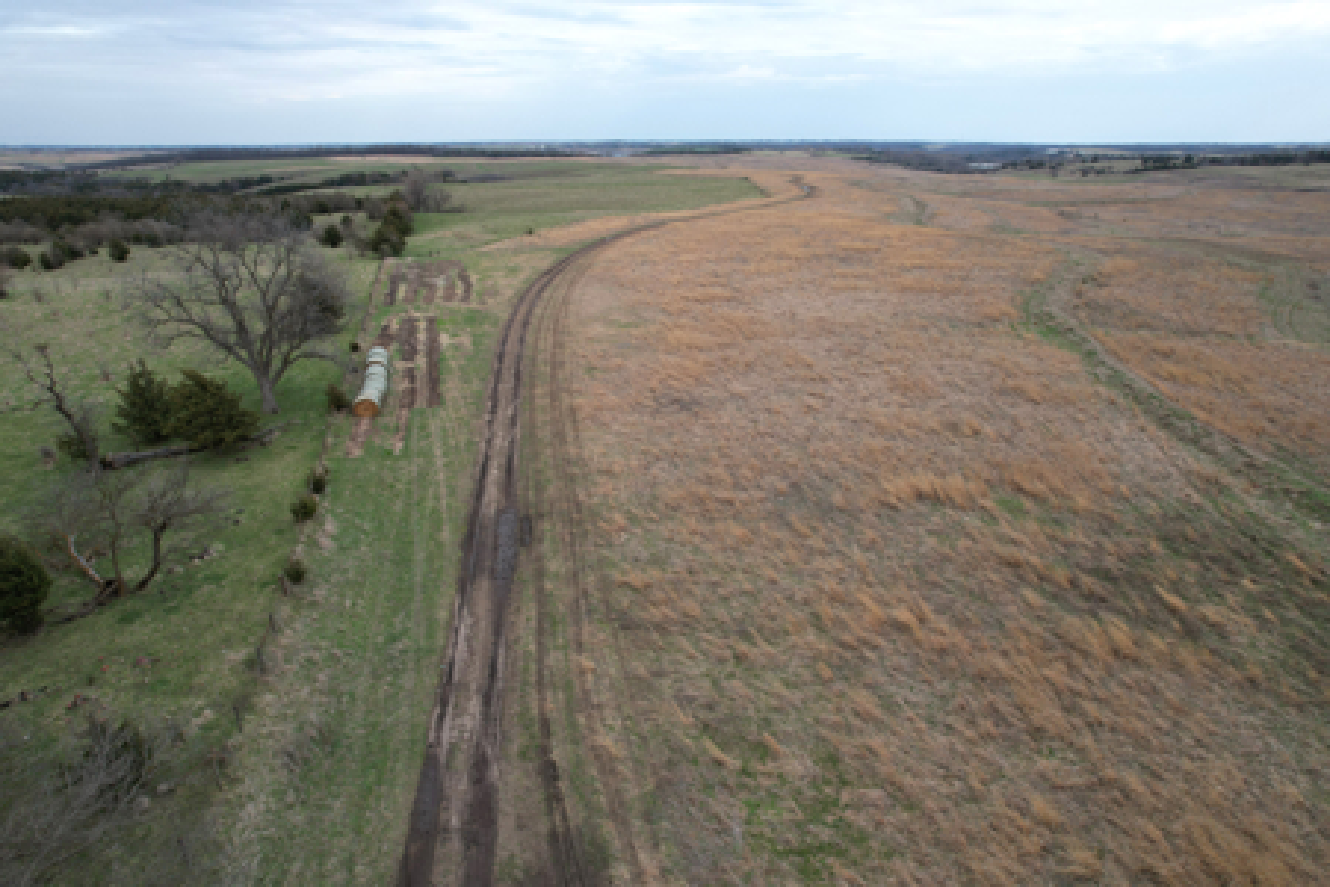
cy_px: 444
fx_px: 813
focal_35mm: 22
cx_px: 665
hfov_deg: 78.6
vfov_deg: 57.2
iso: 100
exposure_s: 1/640
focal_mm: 8.38
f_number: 2.8
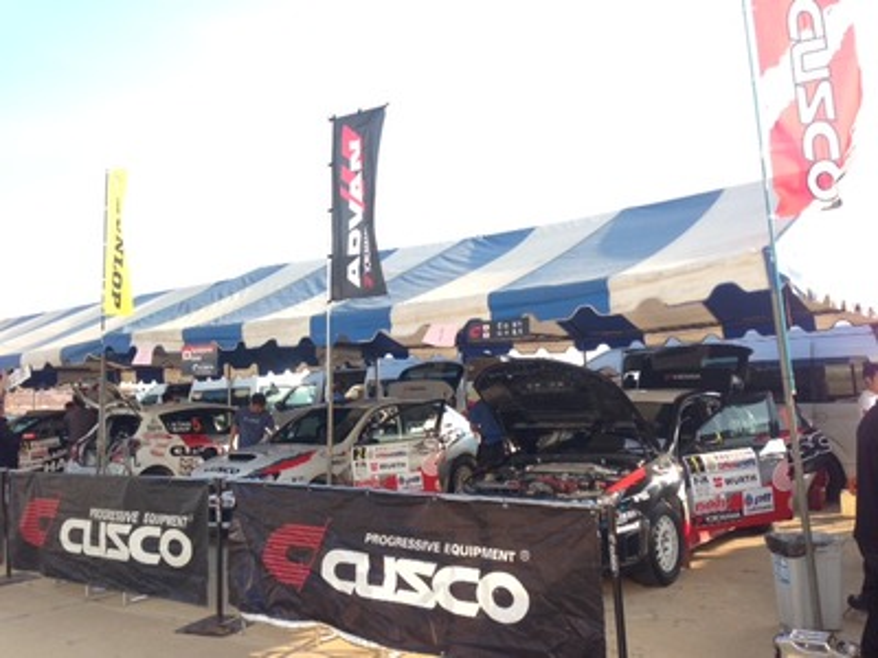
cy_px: 329
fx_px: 837
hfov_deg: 55.4
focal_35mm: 33
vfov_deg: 42.9
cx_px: 439
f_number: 2.4
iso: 50
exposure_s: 1/420
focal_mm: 4.13
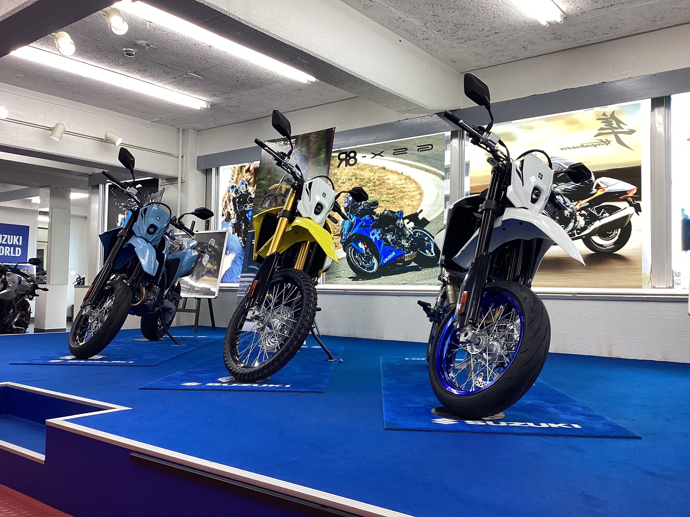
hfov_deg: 58.4
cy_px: 258
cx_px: 345
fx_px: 618
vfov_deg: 45.4
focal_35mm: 31
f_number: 2.4
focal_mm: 3.3
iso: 64
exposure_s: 1/100
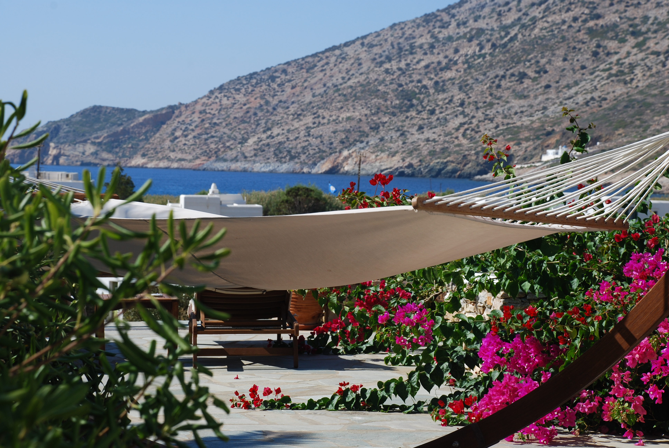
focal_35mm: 99
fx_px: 1842
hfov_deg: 20.6
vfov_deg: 13.9
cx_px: 334
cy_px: 224
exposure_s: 1/160
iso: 100
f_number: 9
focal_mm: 66
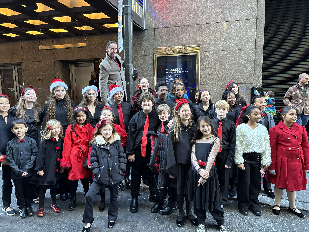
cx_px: 154
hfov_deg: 67.3
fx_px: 232
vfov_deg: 53.1
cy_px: 116
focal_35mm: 26
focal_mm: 5.96
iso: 125
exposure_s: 1/60
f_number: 1.6
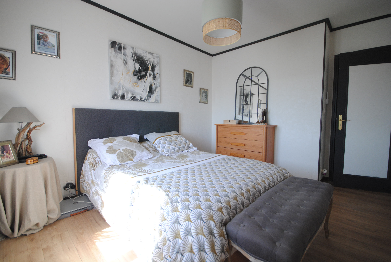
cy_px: 131
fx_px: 163
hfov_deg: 100.3
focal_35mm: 15
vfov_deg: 77.5
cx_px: 196
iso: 400
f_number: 4.5
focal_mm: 10
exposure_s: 1/80
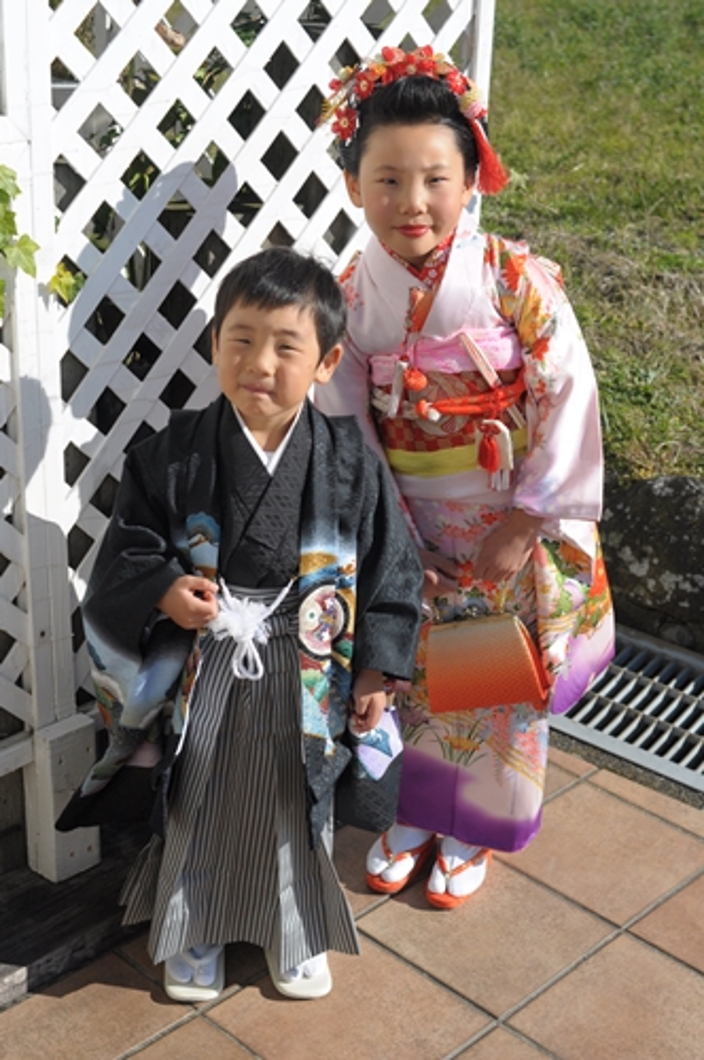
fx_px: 1544
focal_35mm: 52
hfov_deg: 25.7
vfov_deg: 37.9
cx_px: 352
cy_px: 530
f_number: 5
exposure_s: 1/4000
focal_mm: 35
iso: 500
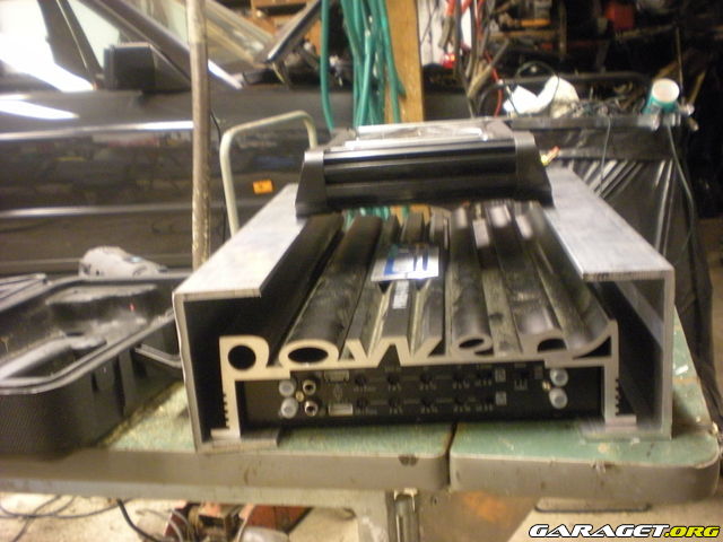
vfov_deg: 32.9
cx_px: 362
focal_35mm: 44
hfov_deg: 42.9
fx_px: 919
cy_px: 271
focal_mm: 7.4
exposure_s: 1/8
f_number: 3.5
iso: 525
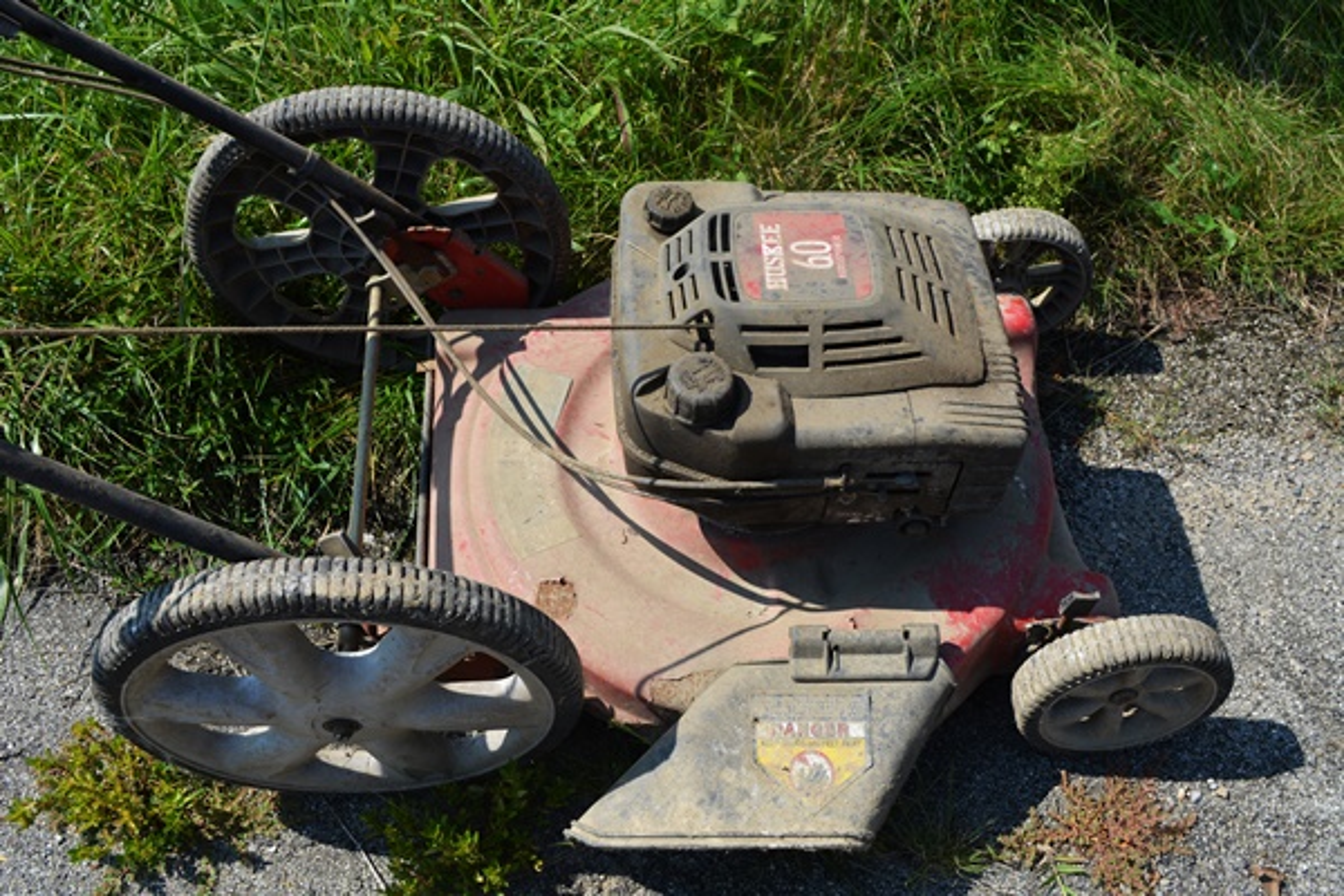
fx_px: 1344
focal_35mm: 36
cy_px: 448
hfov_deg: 53.1
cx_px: 672
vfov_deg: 36.9
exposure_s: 1/250
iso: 125
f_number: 8
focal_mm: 24
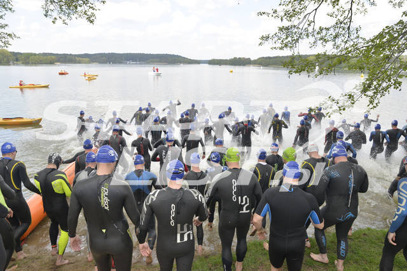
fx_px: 271
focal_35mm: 24
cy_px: 136
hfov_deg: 73.7
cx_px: 204
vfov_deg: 53.2
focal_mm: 24
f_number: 8
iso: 800
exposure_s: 1/800
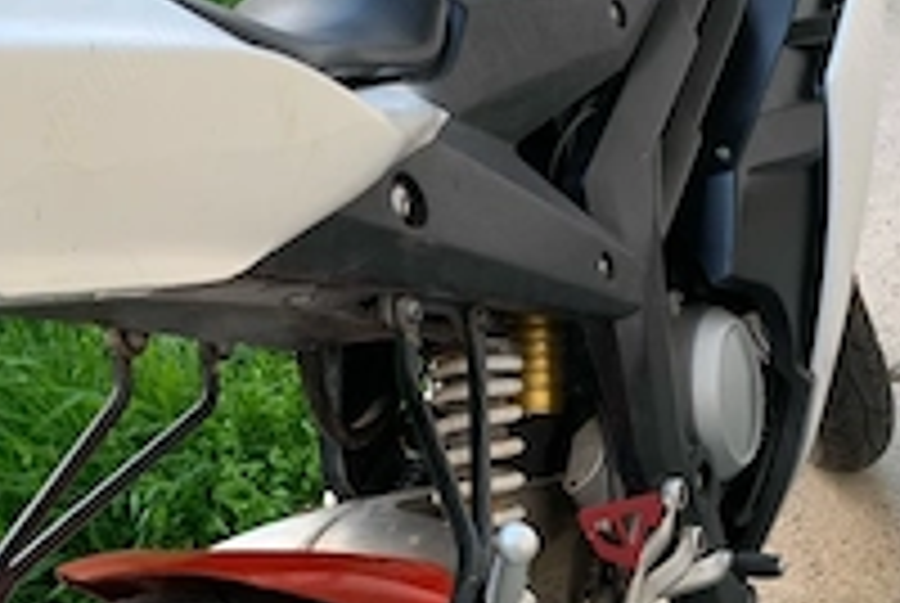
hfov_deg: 36.3
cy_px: 428
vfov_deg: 24.9
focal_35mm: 54
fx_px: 1352
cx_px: 626
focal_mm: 4.25
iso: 100
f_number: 1.8
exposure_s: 1/60
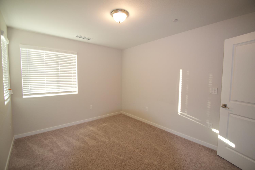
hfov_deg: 100.4
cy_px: 85
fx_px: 106
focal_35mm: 15
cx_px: 128
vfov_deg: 77.3
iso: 400
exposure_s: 1/60
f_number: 4
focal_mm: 10
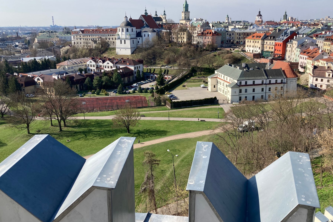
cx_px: 163
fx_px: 277
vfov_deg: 43.5
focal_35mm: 30
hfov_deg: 61.9
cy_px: 97
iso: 20
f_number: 1.8
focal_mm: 3.99
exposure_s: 1/1600
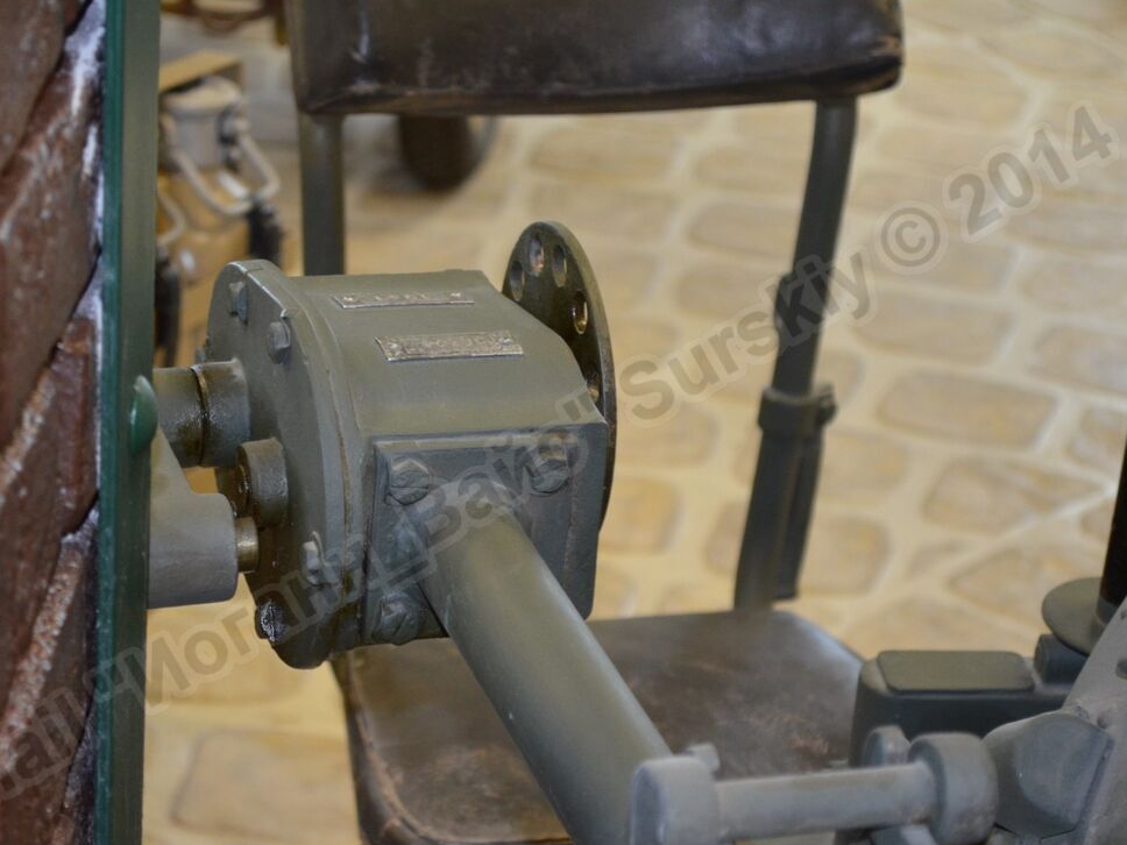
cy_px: 485
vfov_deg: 14.1
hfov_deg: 18.8
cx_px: 484
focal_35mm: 105
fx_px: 3407
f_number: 5.6
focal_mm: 55
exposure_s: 1/60
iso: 1250
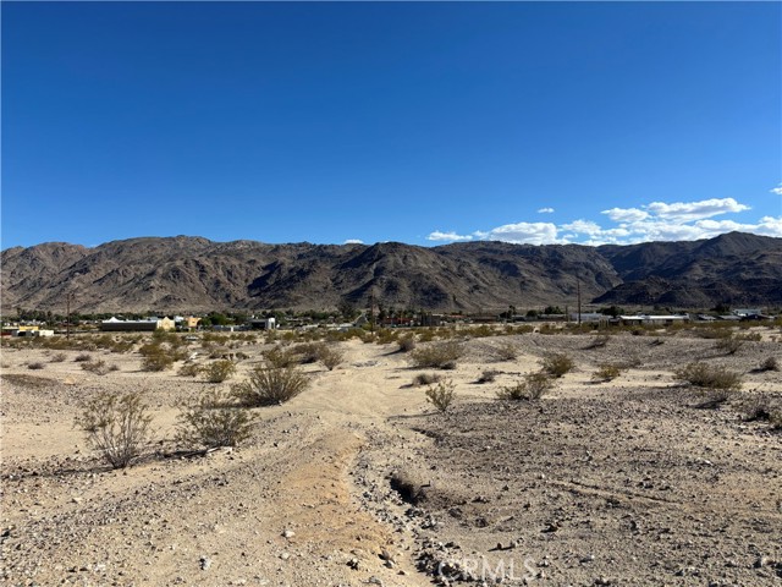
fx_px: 587
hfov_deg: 67.3
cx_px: 391
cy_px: 294
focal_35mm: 26
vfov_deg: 53.1
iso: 50
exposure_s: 1/4854
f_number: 1.6
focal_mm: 5.96
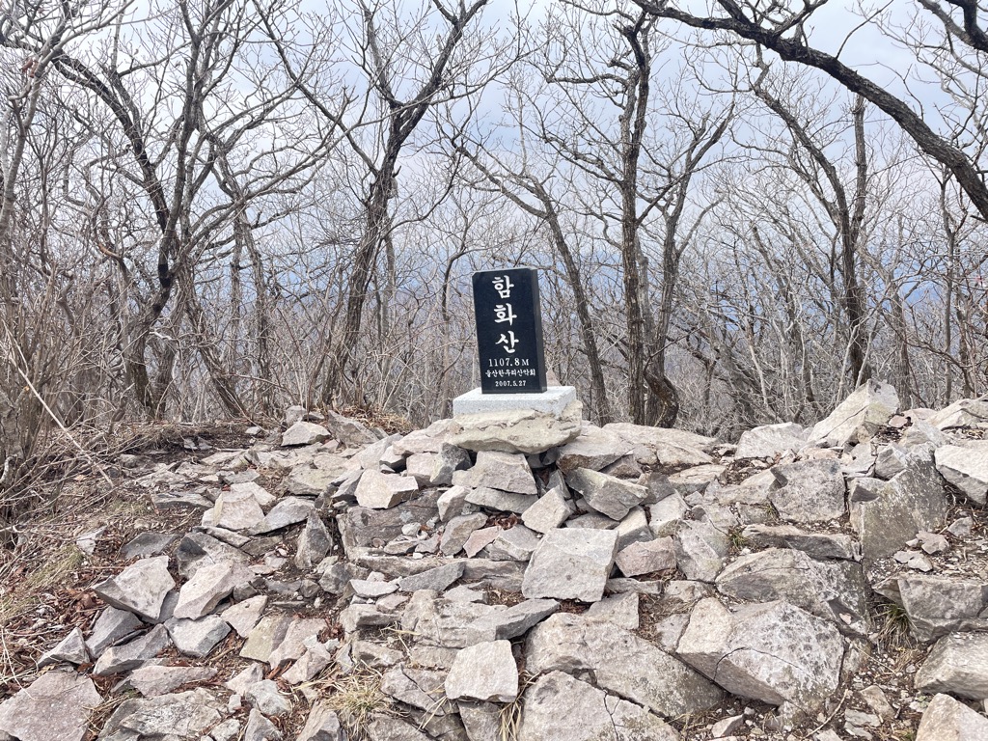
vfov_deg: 53.1
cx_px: 494
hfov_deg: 67.3
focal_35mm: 26
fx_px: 742
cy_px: 370
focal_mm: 4.2
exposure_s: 1/711
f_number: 1.6
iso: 32
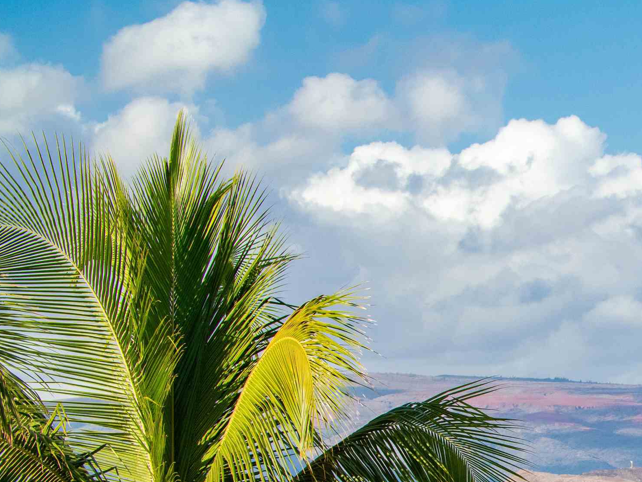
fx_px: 5139
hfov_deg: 7.1
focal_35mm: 277
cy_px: 474
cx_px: 657
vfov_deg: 5.4
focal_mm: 67
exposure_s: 1/400
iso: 800
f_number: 8
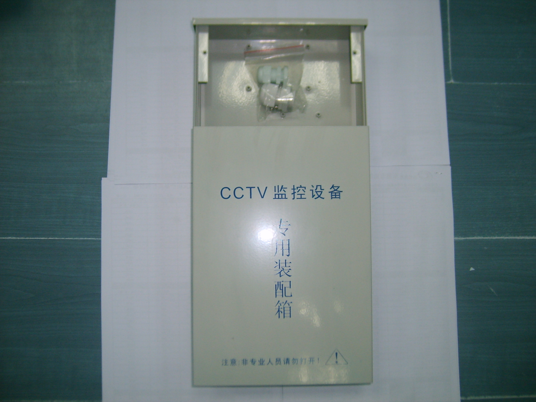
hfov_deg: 52.6
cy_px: 201
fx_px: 542
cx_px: 268
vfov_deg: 40.7
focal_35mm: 35
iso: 100
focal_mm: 5.8
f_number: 2.8
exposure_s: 1/30
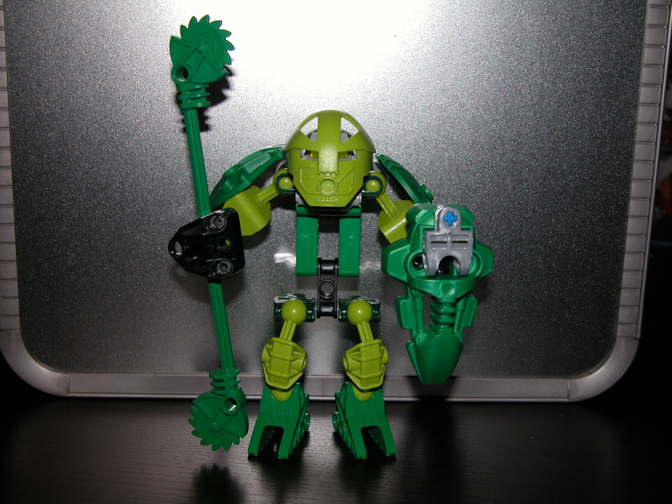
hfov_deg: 38.9
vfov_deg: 29.7
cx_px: 336
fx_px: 951
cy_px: 252
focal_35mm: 49
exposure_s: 1/60
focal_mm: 12.7
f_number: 3
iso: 100
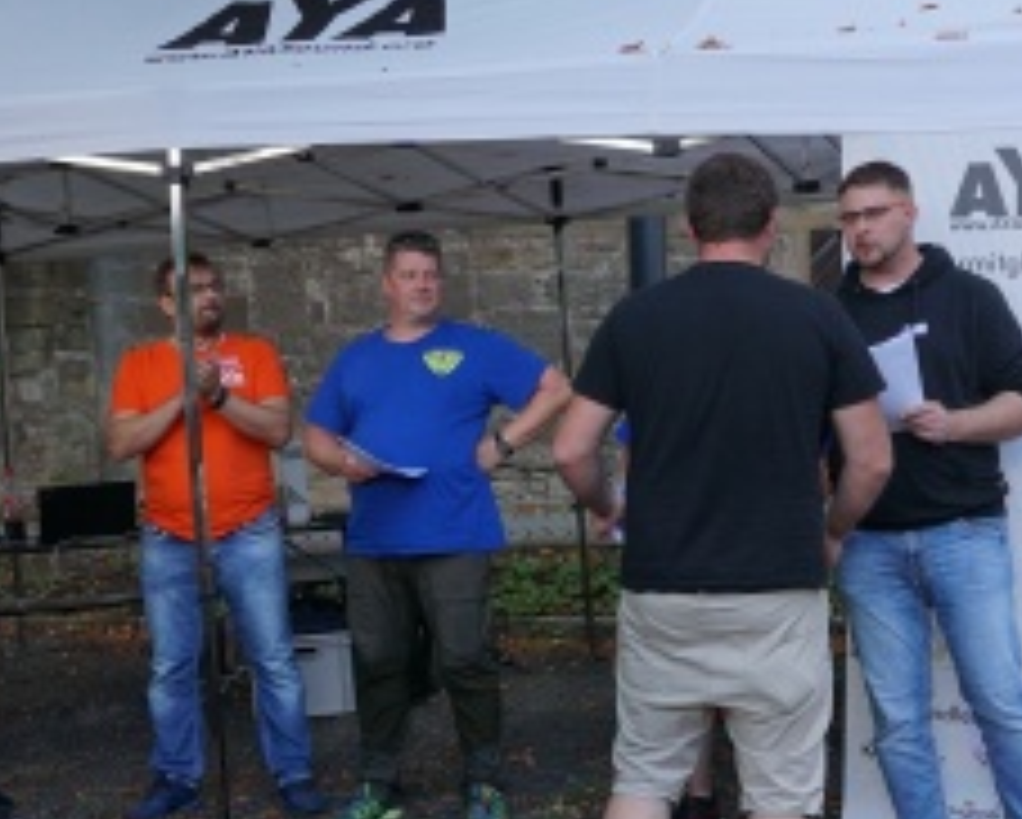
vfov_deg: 24.5
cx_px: 707
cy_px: 524
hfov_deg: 30.2
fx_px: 1877
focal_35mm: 62
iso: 320
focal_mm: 20
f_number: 4
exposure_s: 1/160
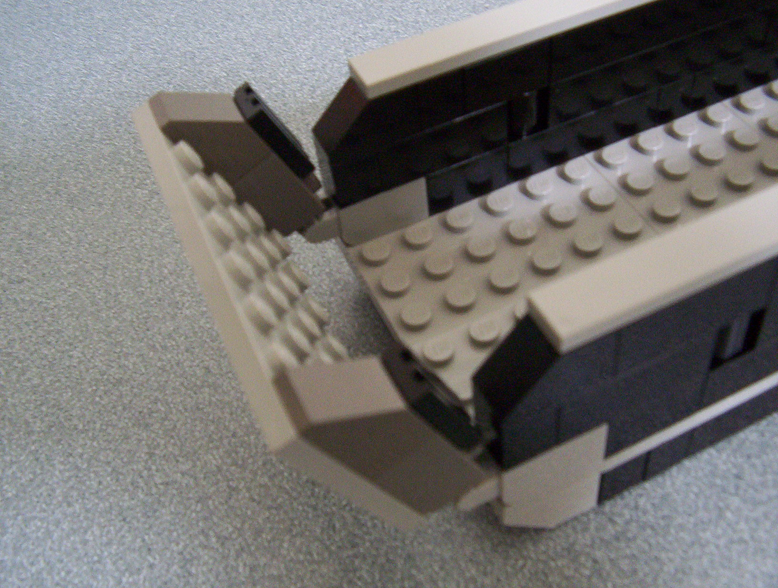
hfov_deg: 47.8
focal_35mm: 39
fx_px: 879
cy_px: 294
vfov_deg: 37.0
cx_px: 389
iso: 200
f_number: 3.84
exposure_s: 1/8
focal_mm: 5.26
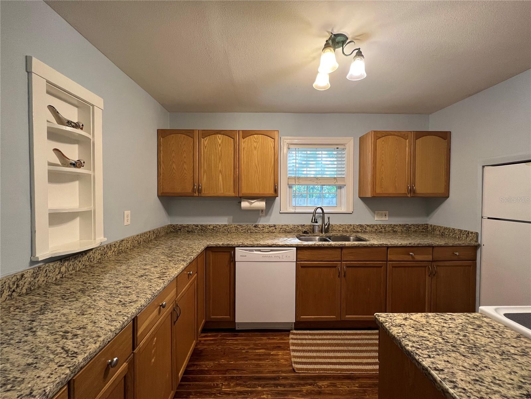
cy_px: 200
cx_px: 266
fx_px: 199
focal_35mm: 13
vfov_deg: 89.9
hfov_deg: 106.2
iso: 200
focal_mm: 1.57
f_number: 1.8
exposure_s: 1/60
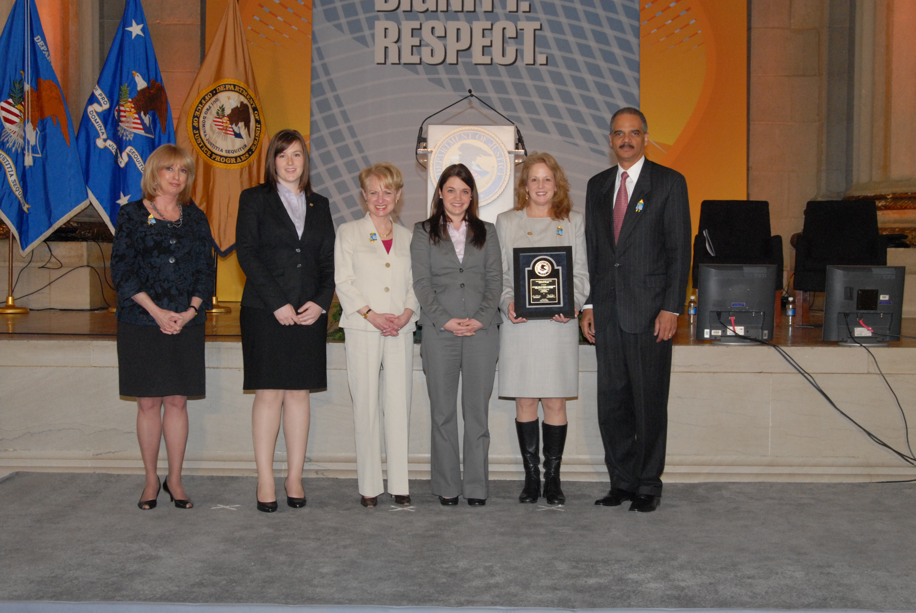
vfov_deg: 28.2
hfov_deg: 41.1
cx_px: 458
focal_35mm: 48
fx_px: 1223
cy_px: 306
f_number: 7.1
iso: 1000
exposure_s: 1/60
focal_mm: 32
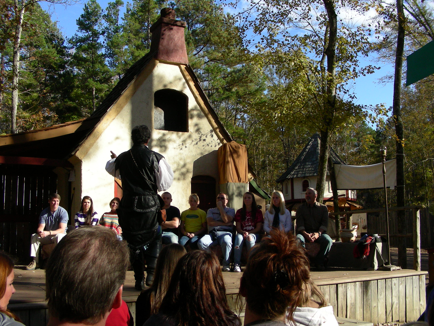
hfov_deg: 49.0
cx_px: 217
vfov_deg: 37.7
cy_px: 163
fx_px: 476
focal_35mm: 38
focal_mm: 6.3
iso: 50
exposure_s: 1/408
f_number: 4
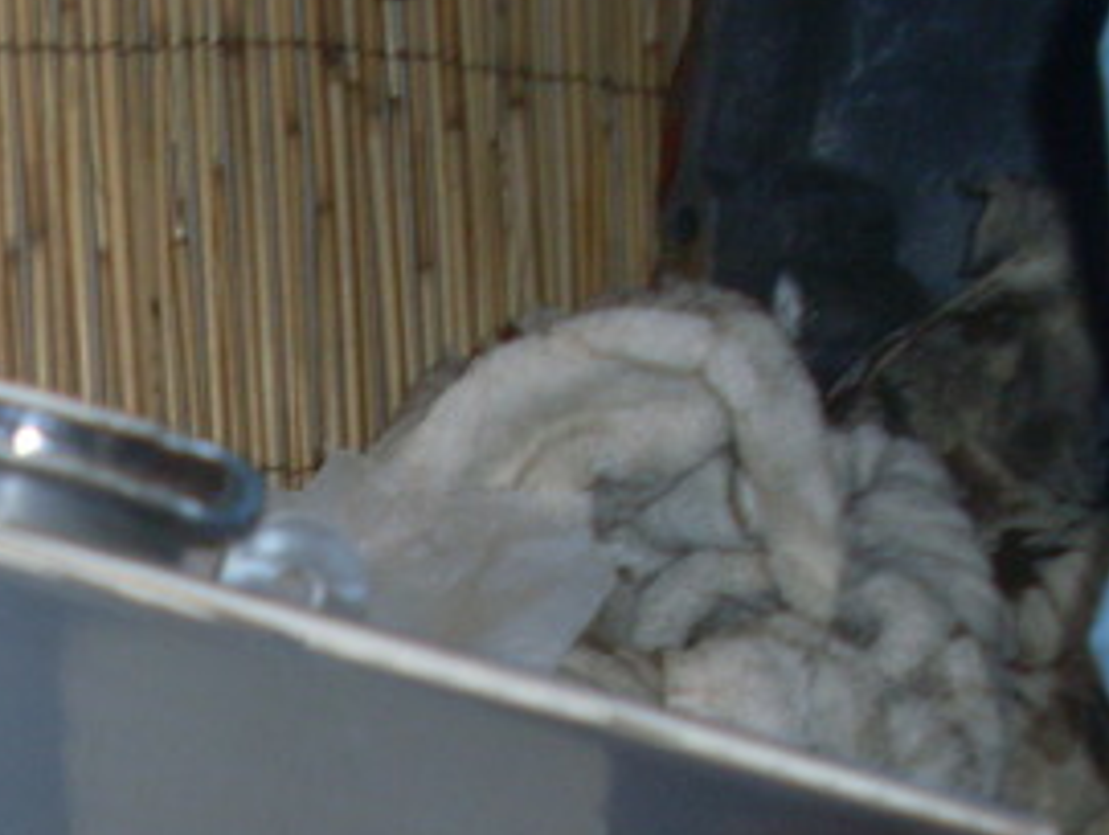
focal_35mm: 112
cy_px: 1162
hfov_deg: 17.1
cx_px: -65
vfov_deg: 12.7
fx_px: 3593
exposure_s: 1/45
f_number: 3
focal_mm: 6.3
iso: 100
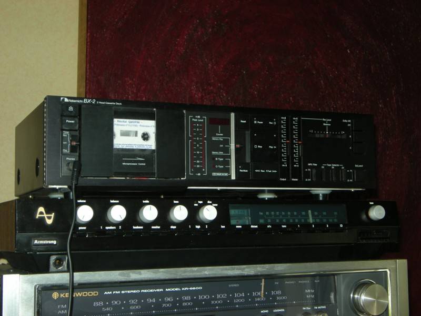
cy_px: 158
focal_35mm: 61
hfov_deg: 31.7
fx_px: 742
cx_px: 210
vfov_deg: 24.0
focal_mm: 10.1
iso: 98
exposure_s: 1/120
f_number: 4.1
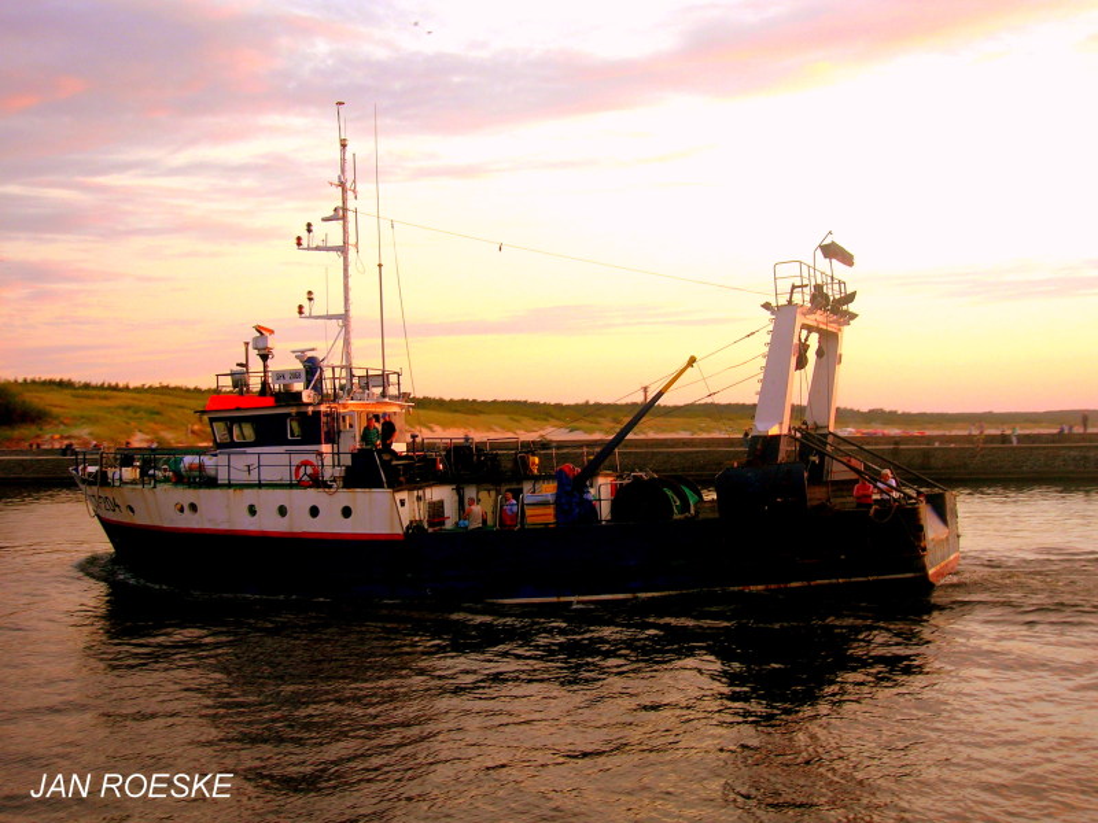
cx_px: 549
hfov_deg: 41.2
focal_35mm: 46
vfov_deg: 31.5
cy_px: 412
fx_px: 1459
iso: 50
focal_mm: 7.7
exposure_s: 1/51.5
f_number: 3.2
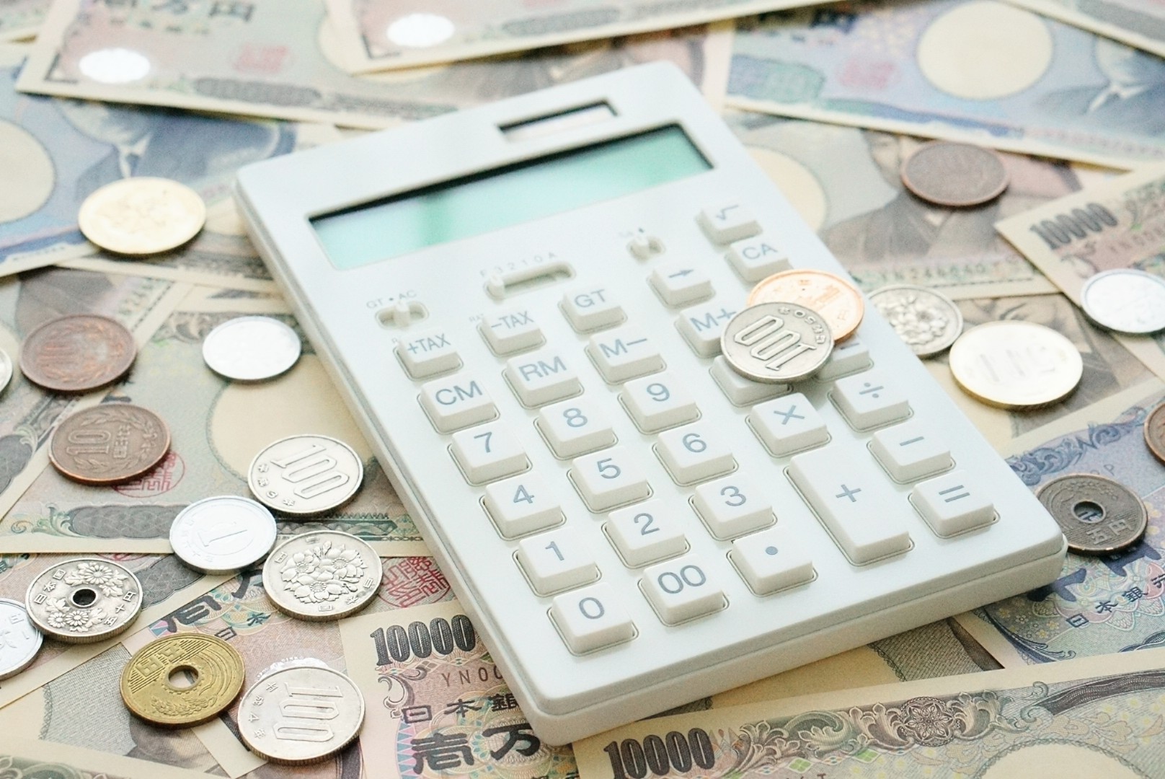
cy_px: 390
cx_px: 582
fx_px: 2429
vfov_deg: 18.2
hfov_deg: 27.0
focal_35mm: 75
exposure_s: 1/800
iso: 6400
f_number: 7.1
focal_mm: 50
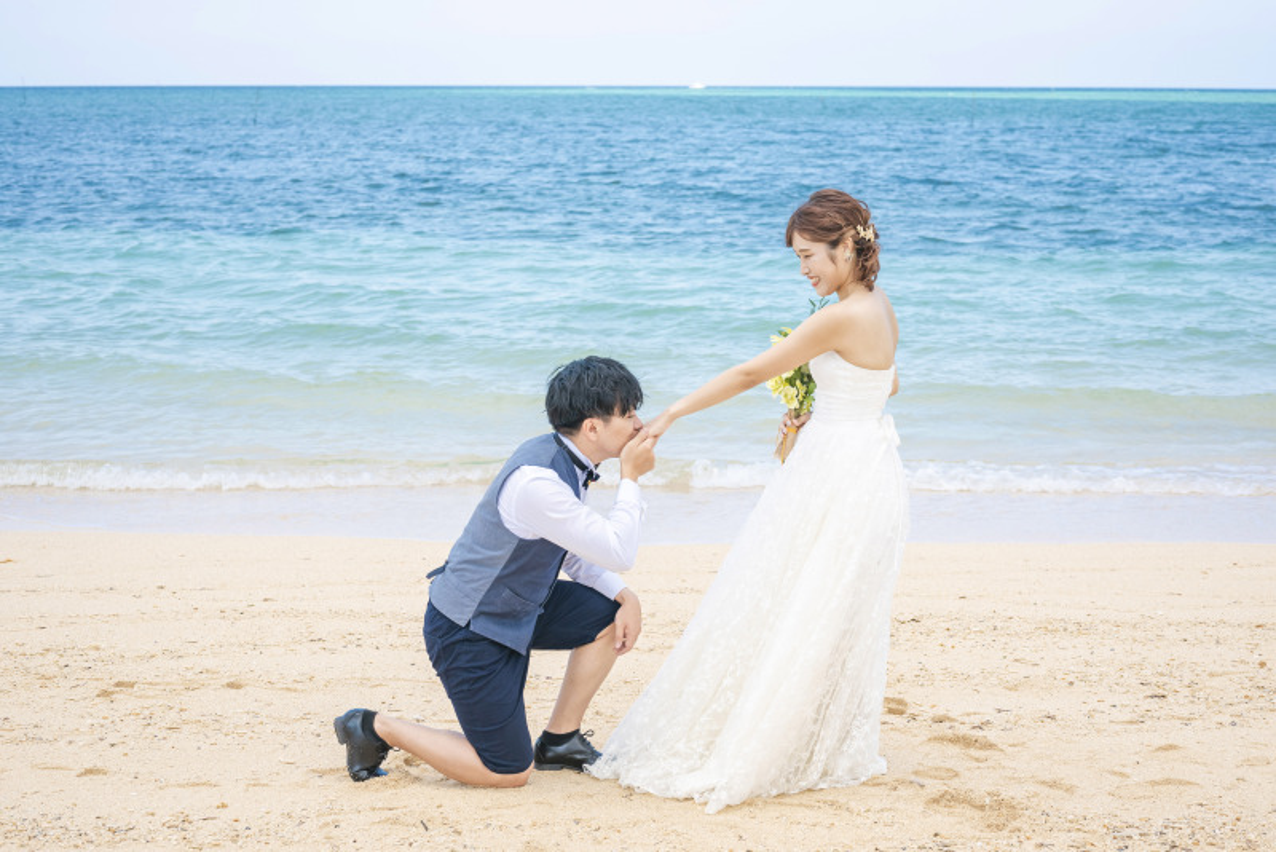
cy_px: 426
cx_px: 638
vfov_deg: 27.0
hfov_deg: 39.6
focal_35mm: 50
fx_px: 1773
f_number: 5
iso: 100
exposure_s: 1/800
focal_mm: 50
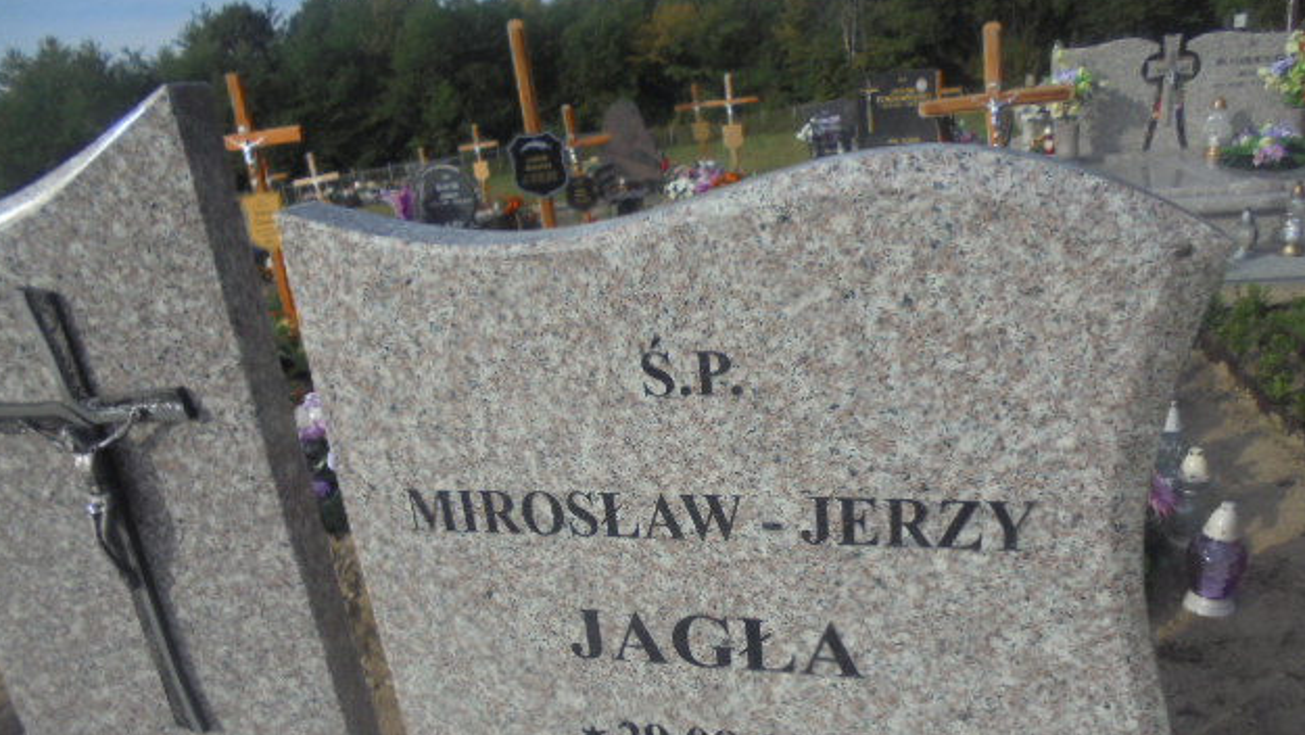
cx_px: 658
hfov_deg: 66.0
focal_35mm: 29
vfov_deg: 39.8
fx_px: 1004
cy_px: 487
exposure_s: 1/125
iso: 100
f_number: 11.5
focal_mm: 4.6
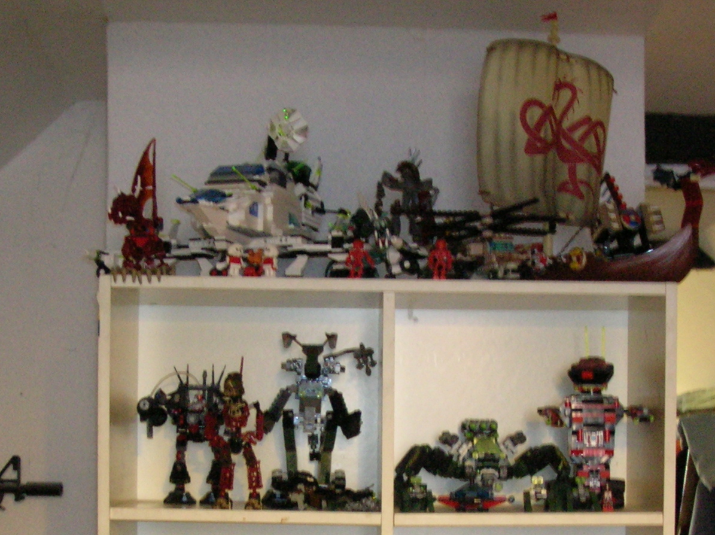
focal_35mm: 67
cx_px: 393
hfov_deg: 29.0
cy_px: 505
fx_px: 1383
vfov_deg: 21.3
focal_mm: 5.8
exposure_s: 1/2.1
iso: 200
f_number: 2.8
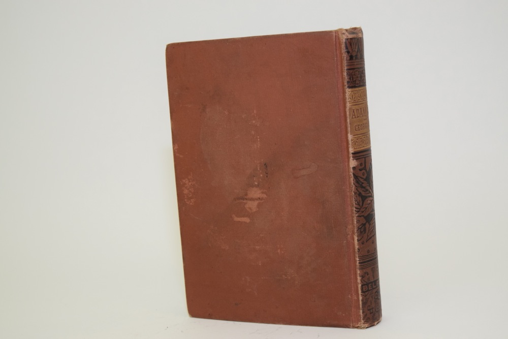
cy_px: 170
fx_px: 889
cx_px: 254
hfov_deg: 31.9
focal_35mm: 63
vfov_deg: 21.6
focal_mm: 42
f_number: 5
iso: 1000
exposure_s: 1/60
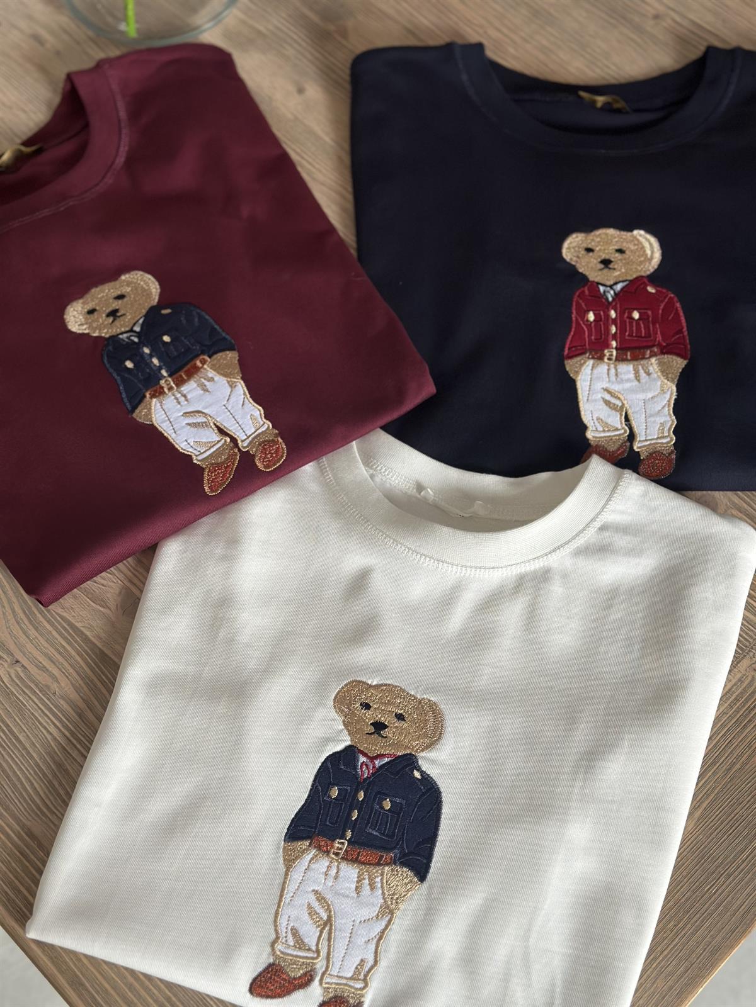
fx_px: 1398
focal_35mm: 48
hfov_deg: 30.3
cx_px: 378
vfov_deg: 39.7
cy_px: 504
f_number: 1.78
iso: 125
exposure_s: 1/90
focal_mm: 6.86
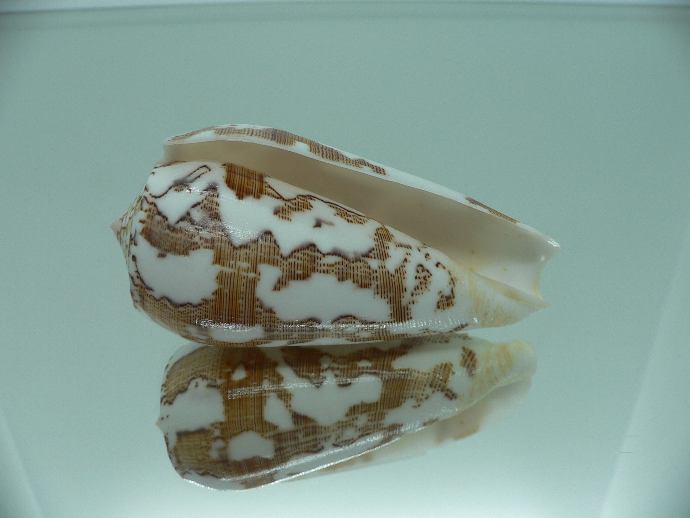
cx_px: 345
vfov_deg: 40.7
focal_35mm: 35
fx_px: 698
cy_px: 259
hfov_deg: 52.6
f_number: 2.8
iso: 80
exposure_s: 1/80
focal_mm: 4.6
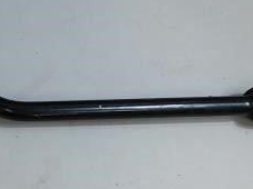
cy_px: 19
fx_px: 592
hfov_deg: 20.4
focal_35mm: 81
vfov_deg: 17.9
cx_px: -136
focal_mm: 4
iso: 125
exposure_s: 1/80
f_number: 3
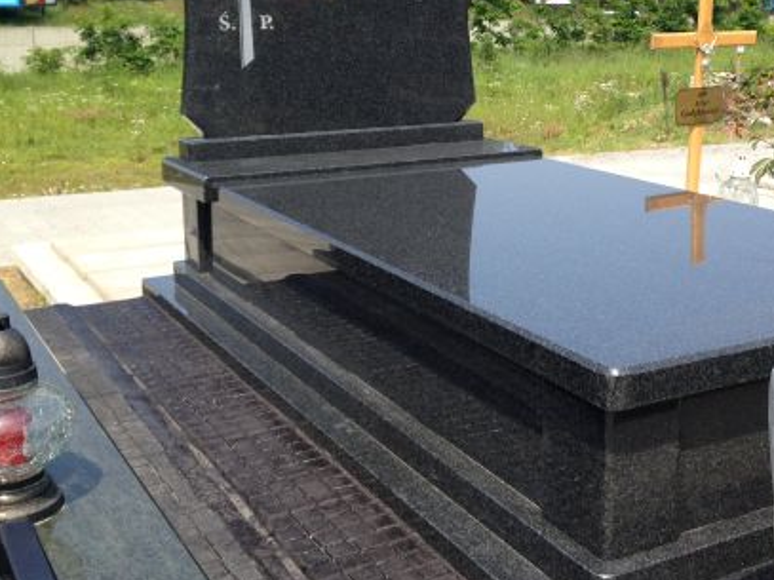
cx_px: 513
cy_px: 194
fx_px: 1229
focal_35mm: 55
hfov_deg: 34.6
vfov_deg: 26.4
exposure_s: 1/986
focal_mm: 4.28
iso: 50
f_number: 2.4
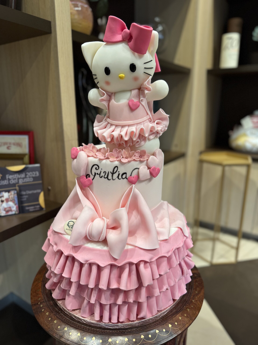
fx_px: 239
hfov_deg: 56.8
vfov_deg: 71.6
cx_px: 129
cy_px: 172
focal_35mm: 24
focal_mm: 6.76
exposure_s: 1/100
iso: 160
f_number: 1.78
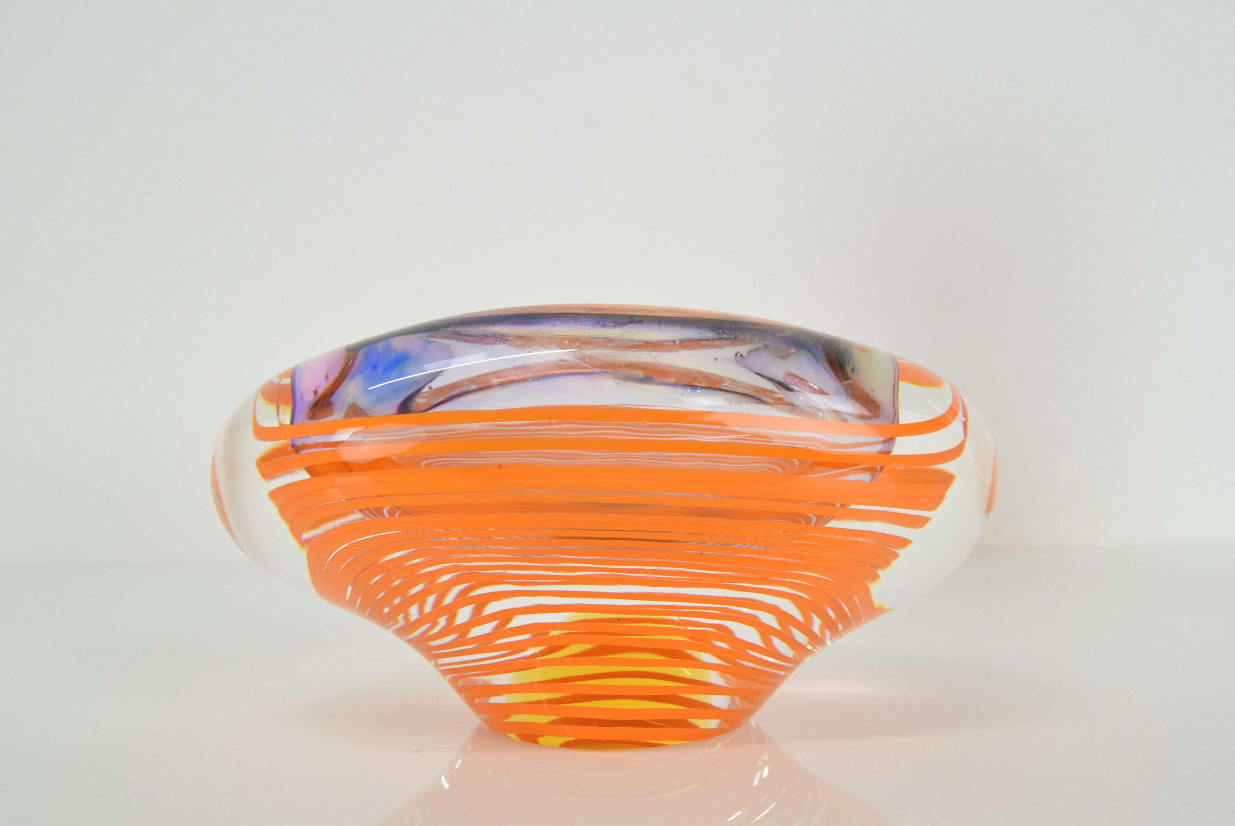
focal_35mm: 33
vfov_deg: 40.0
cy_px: 413
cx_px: 618
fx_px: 1133
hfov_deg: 57.2
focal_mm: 22
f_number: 8
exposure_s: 1/250
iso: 1600
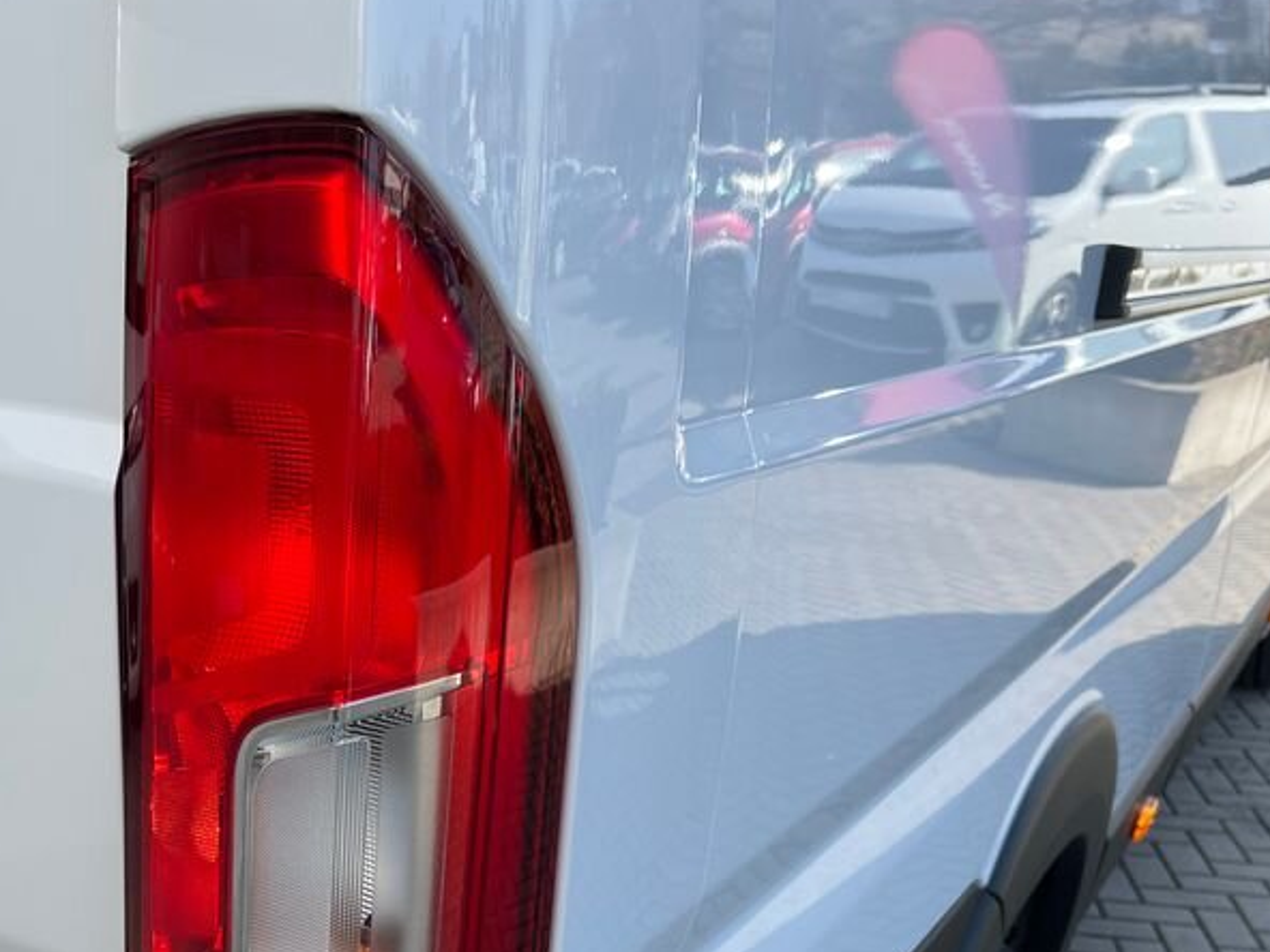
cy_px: 793
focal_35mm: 45
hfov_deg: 41.5
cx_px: 412
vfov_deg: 31.2
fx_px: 1651
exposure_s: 1/1086
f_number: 1.6
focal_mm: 5.1
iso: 50
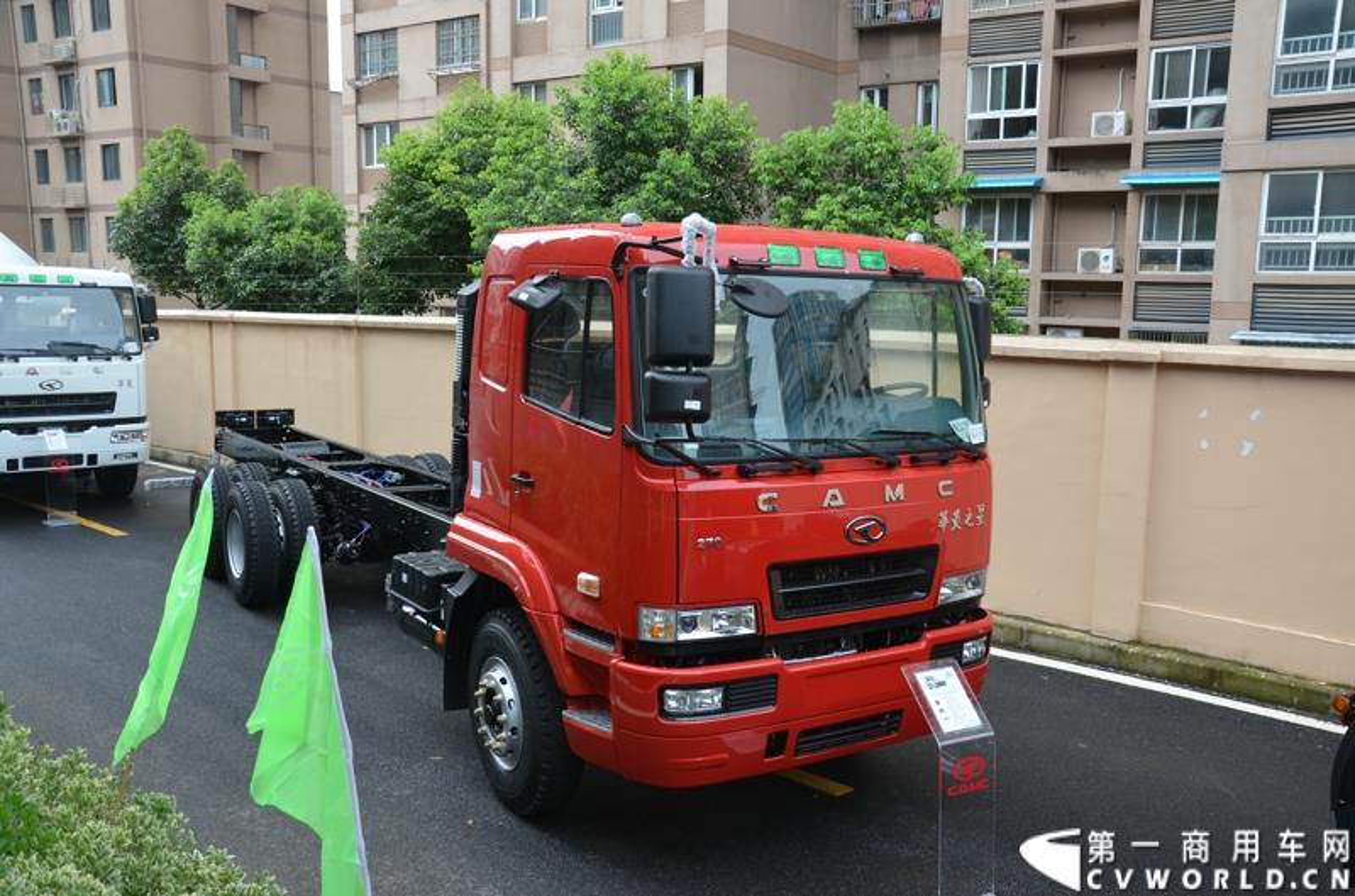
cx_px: 678
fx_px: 1239
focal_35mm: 33
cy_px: 448
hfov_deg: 57.3
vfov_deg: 39.8
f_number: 6.3
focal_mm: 22
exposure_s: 1/160
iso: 200
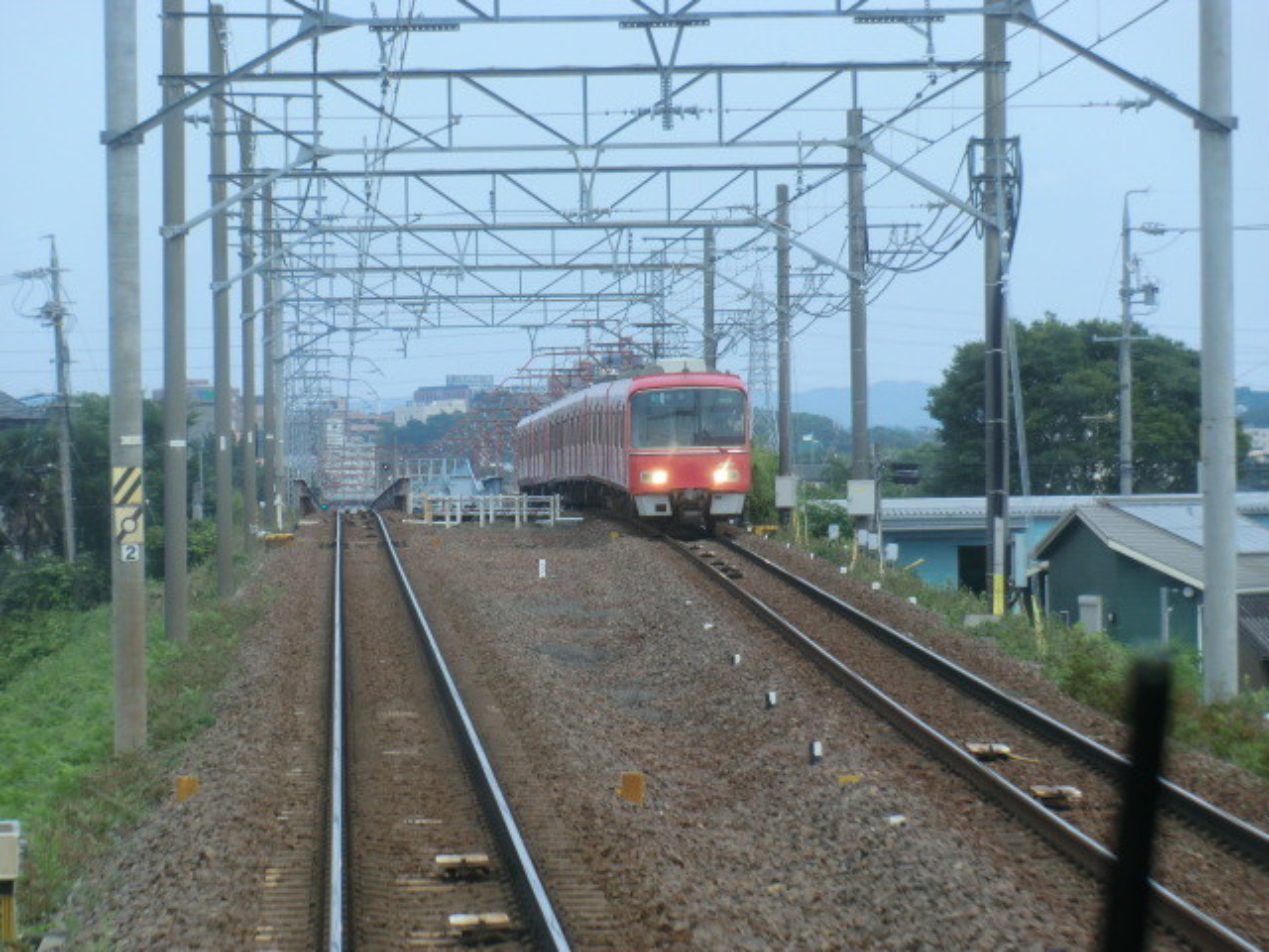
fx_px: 6159
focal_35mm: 168
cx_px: 634
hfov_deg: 11.8
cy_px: 476
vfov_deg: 8.8
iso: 64
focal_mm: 30.1
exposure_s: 1/160
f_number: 4.8
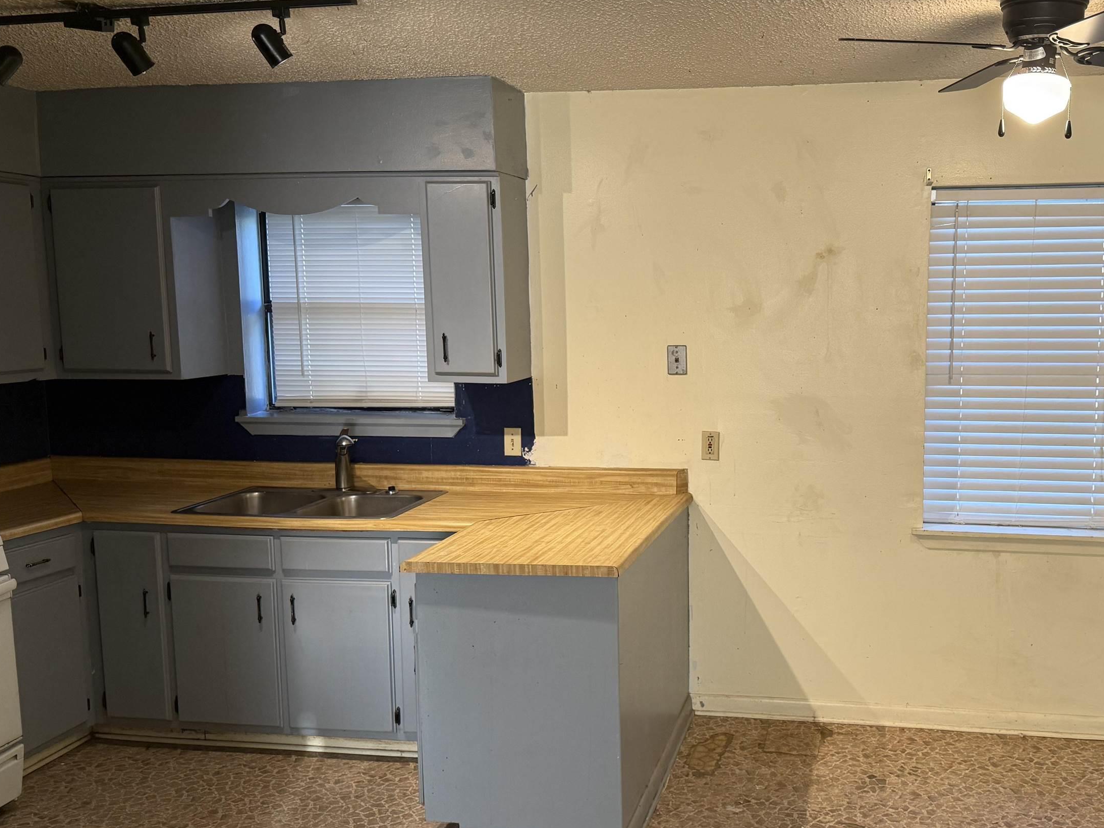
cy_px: 443
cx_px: 718
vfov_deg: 41.8
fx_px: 1084
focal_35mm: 34
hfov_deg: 53.1
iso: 200
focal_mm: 6.76
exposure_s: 1/120
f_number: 1.78
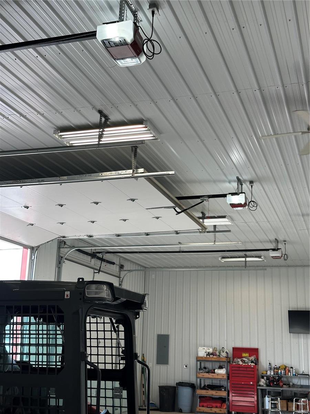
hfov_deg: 30.3
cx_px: 155
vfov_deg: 39.7
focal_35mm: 48
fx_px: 573
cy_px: 207
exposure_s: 1/160
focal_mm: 6.86
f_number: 1.78
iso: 50
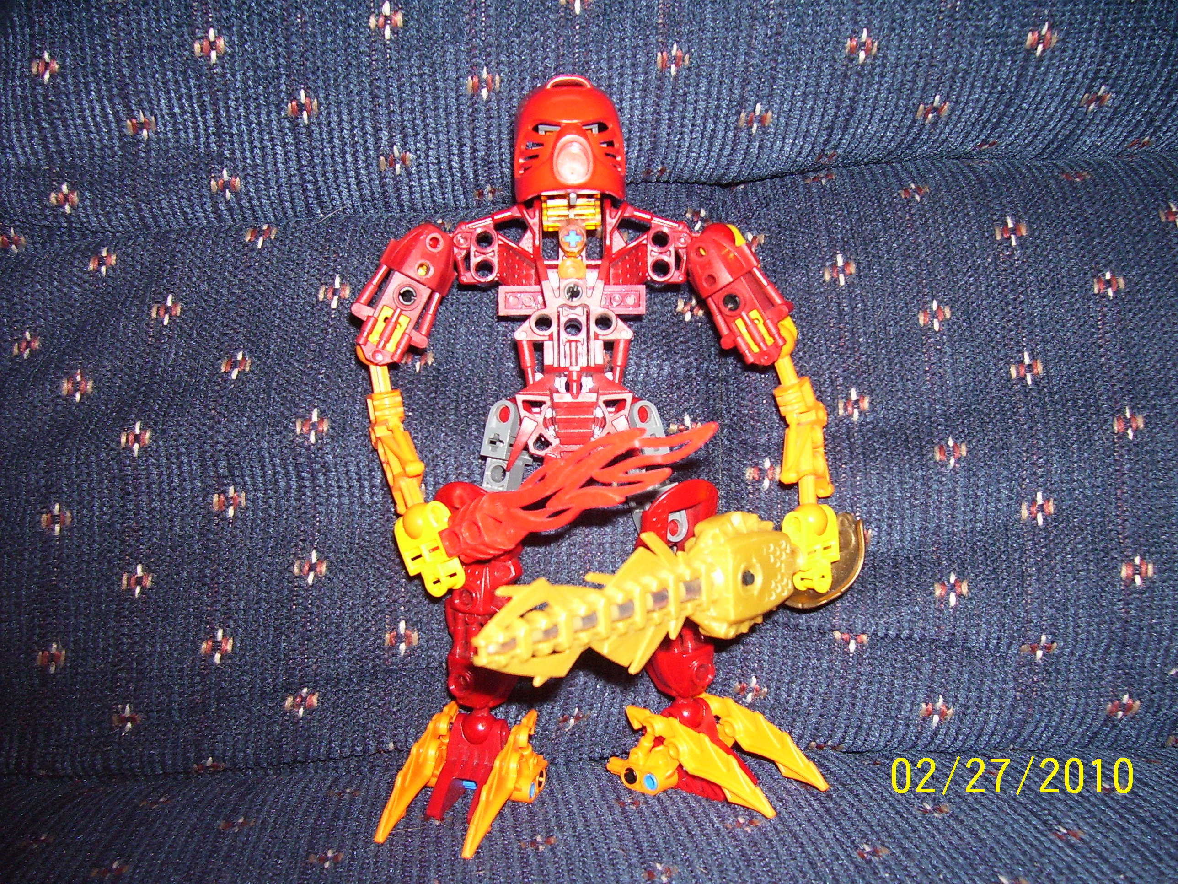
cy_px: 442
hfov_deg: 54.0
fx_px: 1157
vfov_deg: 41.8
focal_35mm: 34
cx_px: 589
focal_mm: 5.6
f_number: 2.7
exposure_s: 1/60
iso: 125
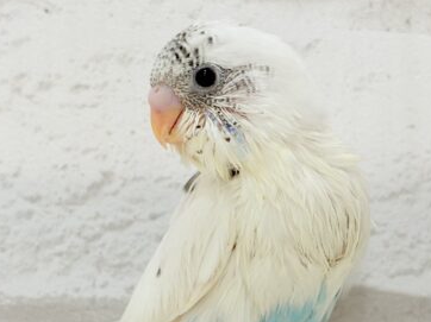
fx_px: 1145
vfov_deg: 16.0
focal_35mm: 92
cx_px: 237
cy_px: 200
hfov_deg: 21.3
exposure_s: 1/100
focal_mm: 5.96
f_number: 1.6
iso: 80
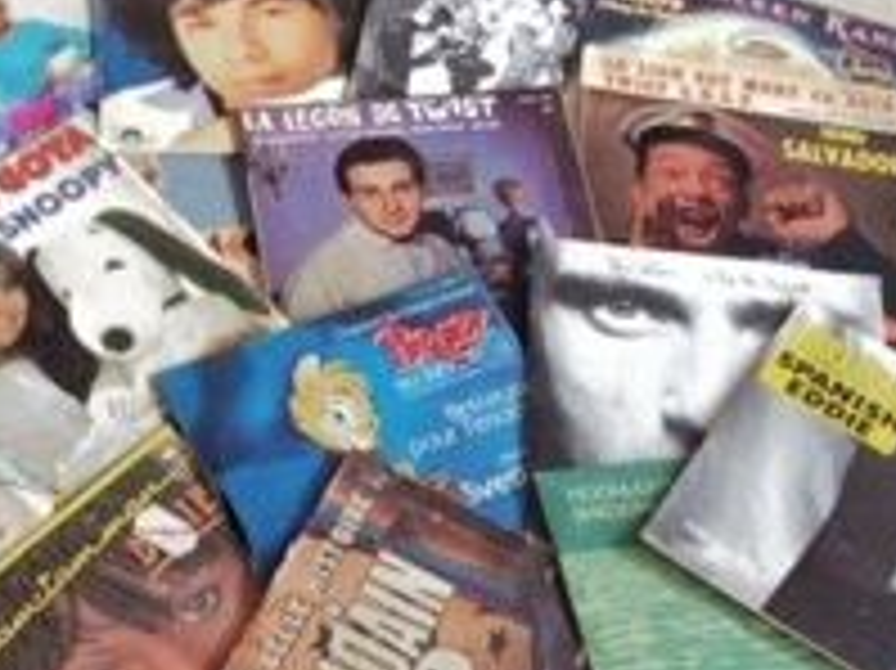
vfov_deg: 20.8
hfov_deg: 27.0
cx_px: 126
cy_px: 508
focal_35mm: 70
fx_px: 1811
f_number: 2.2
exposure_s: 1/25
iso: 320
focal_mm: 4.15
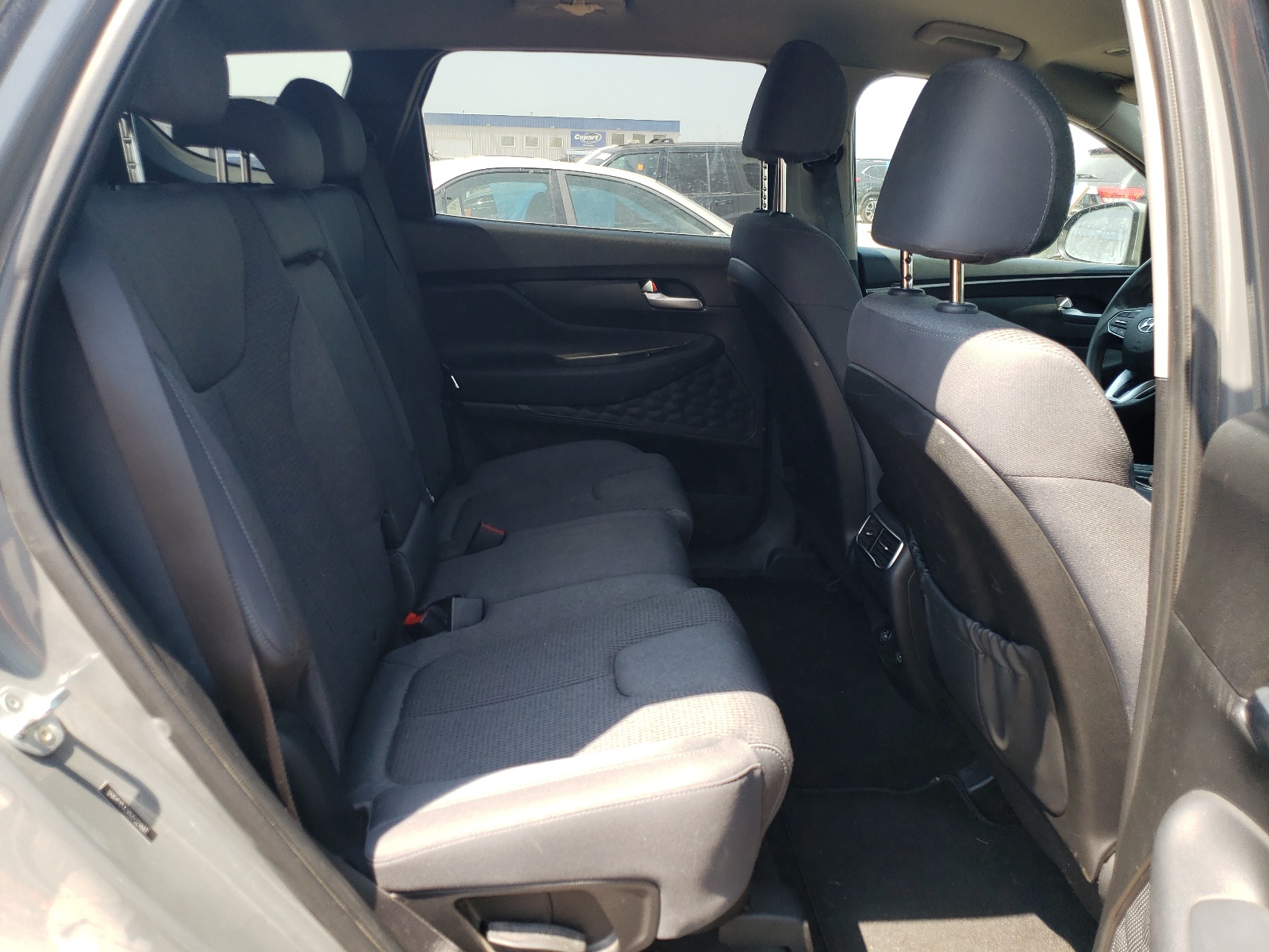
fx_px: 953
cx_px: 634
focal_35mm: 26
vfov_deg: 53.1
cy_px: 476
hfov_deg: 67.3
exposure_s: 1/323
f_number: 1.5
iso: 50
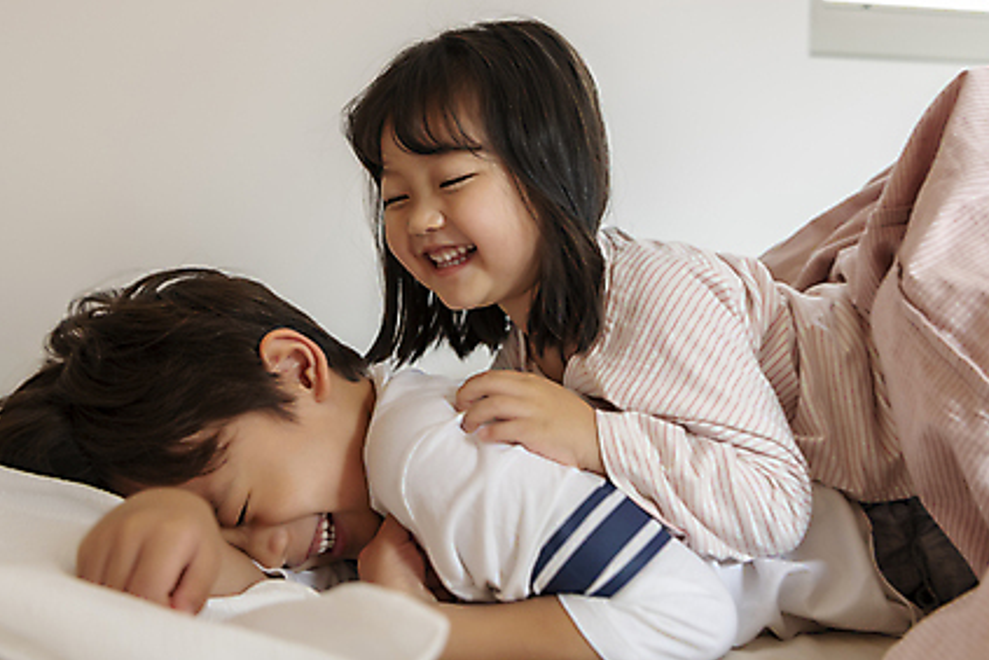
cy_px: 222
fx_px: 1209
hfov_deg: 44.5
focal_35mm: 44
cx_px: 449
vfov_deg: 30.3
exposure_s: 1/80
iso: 500
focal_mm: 31
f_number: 2.8
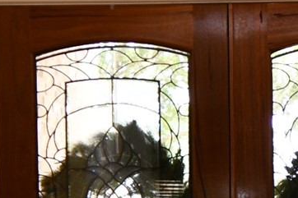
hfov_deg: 22.4
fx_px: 745
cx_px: 231
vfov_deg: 14.8
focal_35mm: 90
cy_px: 218
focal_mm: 10
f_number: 4
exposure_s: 1/60
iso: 200
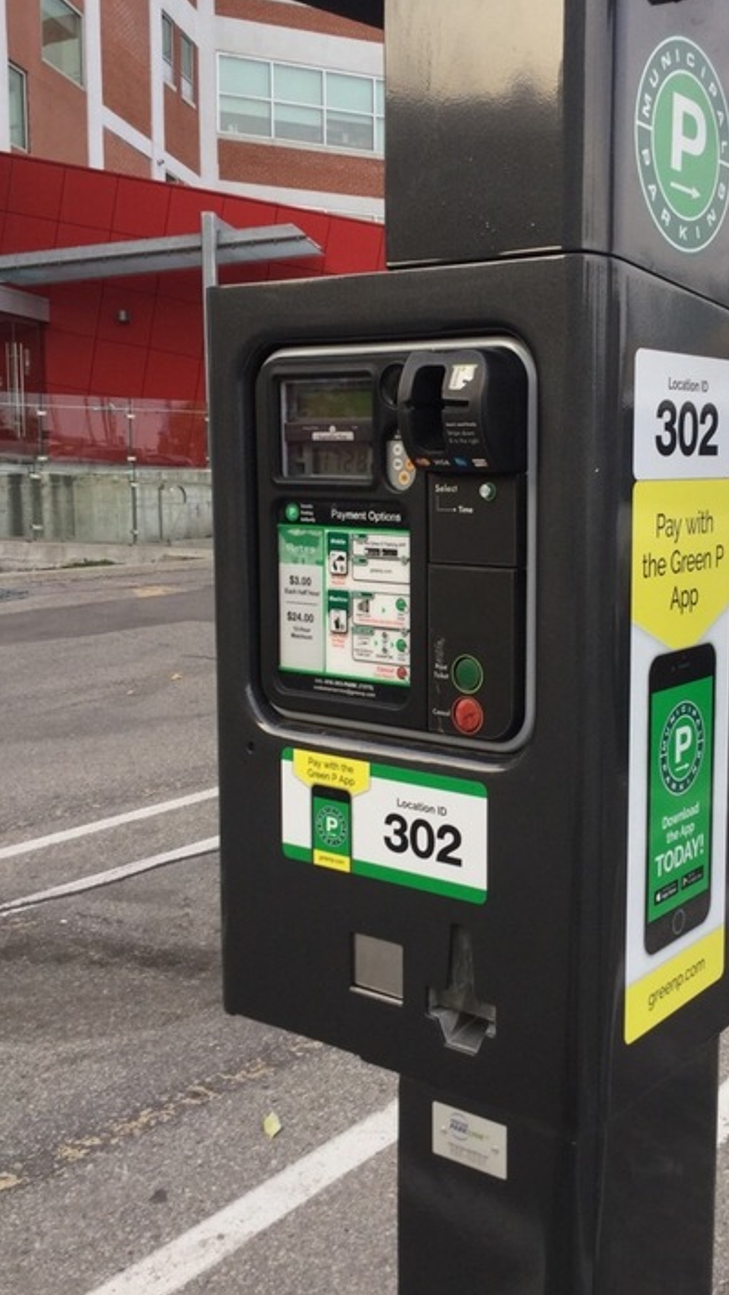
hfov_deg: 30.7
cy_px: 601
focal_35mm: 38
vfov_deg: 52.7
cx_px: 539
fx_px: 1306
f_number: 2.4
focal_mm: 3.3
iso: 25
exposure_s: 1/60
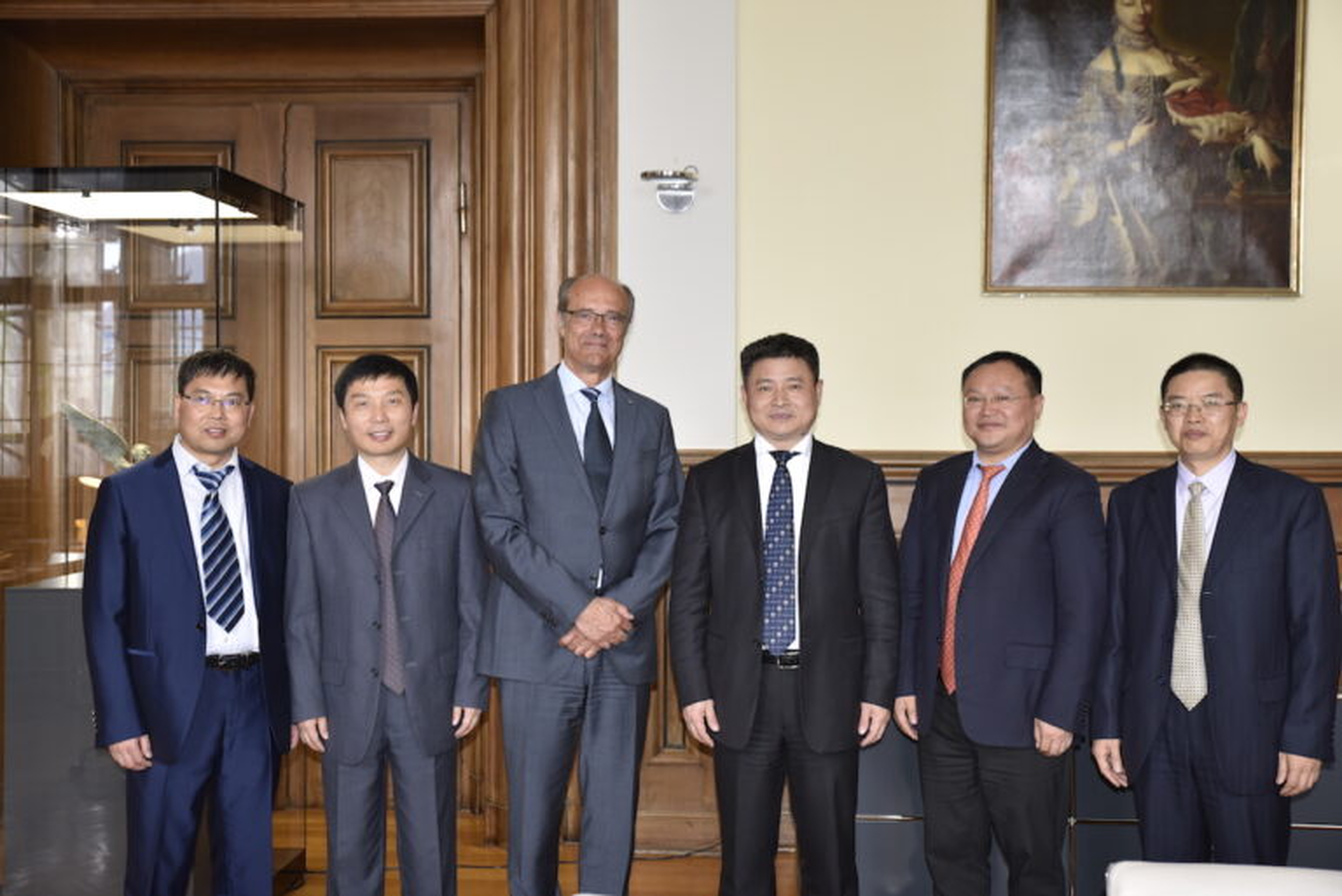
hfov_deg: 42.7
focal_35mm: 46
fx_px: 1716
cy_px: 448
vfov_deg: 29.3
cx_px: 671
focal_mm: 46
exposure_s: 1/60
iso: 800
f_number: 4
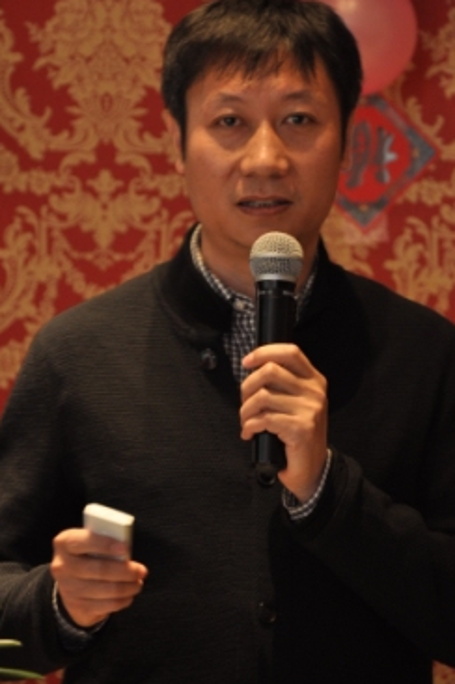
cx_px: 211
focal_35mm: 330
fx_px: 6268
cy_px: 280
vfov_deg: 6.2
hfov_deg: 4.2
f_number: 6
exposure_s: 1/30
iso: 640
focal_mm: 180
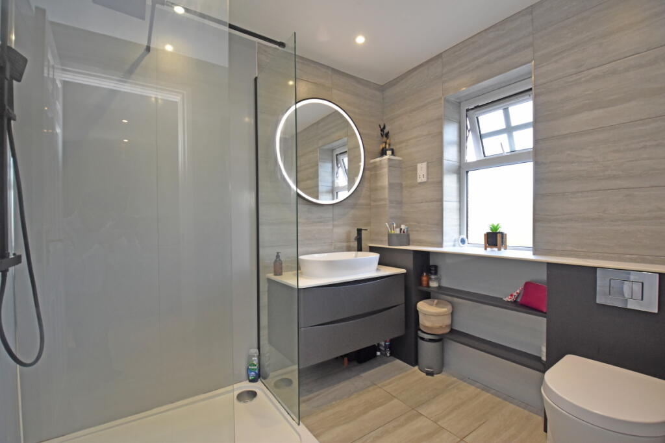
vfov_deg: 77.3
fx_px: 277
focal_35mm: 15
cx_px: 332
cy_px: 222
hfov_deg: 100.4
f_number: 4.5
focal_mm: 10
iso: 800
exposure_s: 1/160
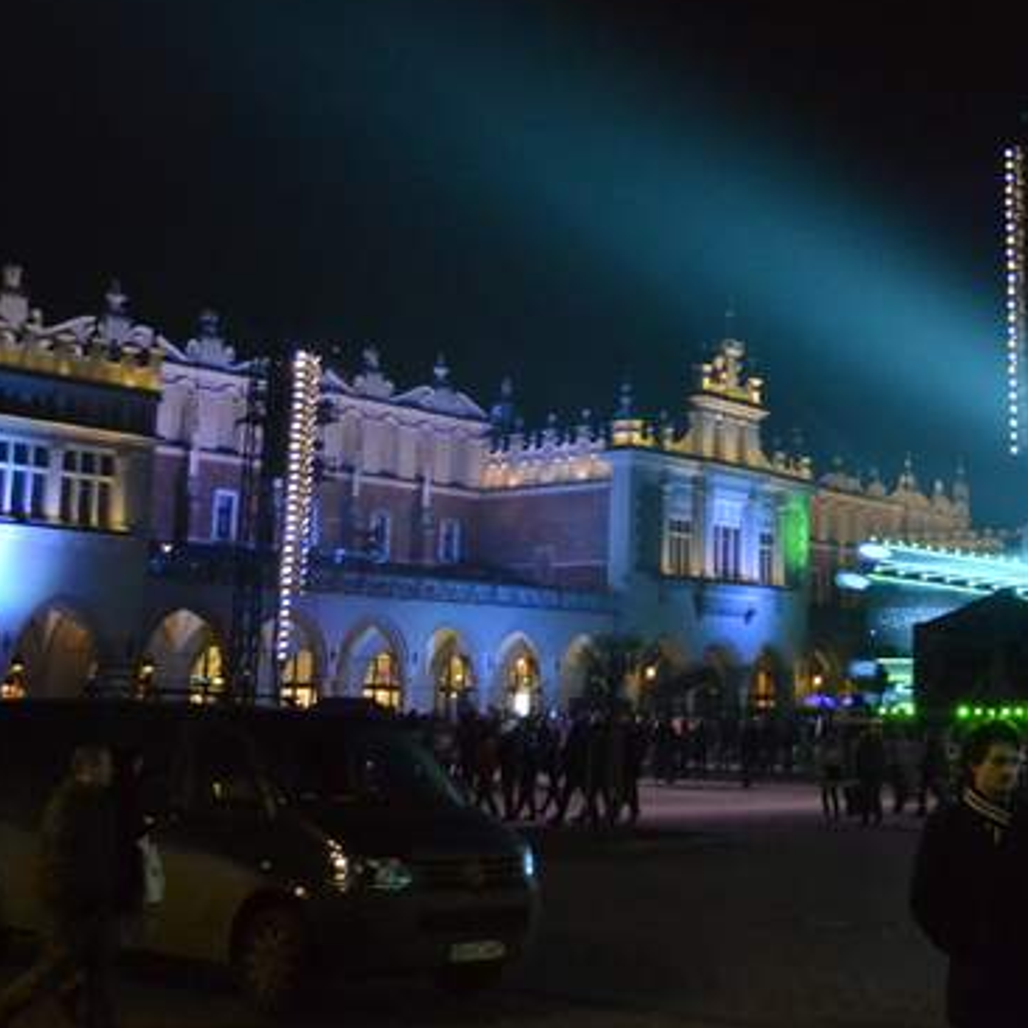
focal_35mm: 50
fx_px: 1680
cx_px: 793
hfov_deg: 33.2
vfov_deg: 33.7
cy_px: 347
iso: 3200
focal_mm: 18
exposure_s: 1/80
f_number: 3.5
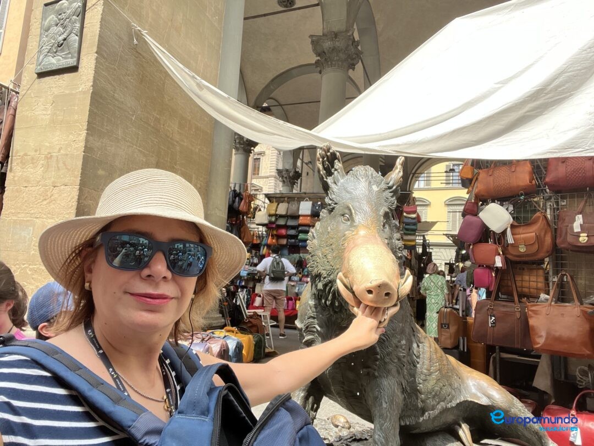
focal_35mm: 23
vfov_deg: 58.9
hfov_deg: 73.9
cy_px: 223
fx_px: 395
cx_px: 297
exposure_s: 1/166
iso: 40
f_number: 2.2
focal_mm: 2.71
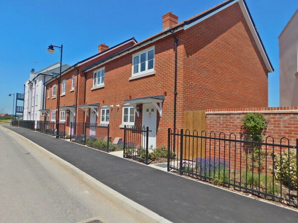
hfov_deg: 73.9
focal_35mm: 23
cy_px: 112
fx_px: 198
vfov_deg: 58.9
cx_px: 149
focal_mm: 4
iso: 125
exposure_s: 1/500
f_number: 6
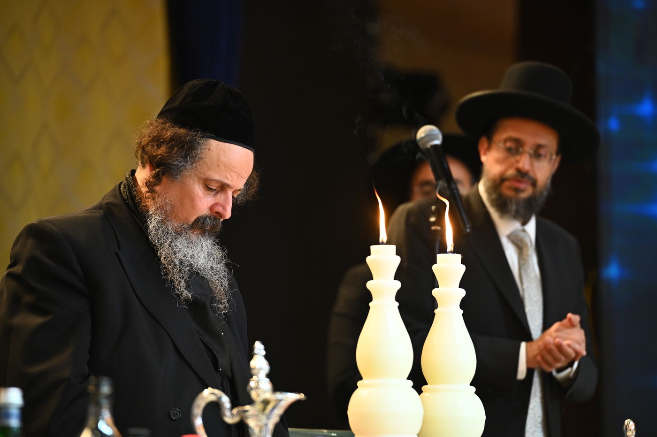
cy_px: 218
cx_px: 328
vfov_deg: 6.9
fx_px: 3647
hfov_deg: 10.3
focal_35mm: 200
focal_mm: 200
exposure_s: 1/200
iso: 2500
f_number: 4.5
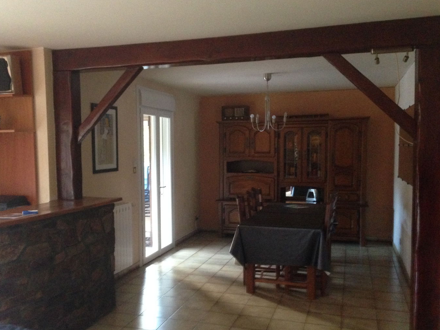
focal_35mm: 39
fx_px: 496
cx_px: 184
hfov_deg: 47.7
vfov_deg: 36.8
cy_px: 181
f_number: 2.4
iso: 400
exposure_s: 1/15
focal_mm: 4.12
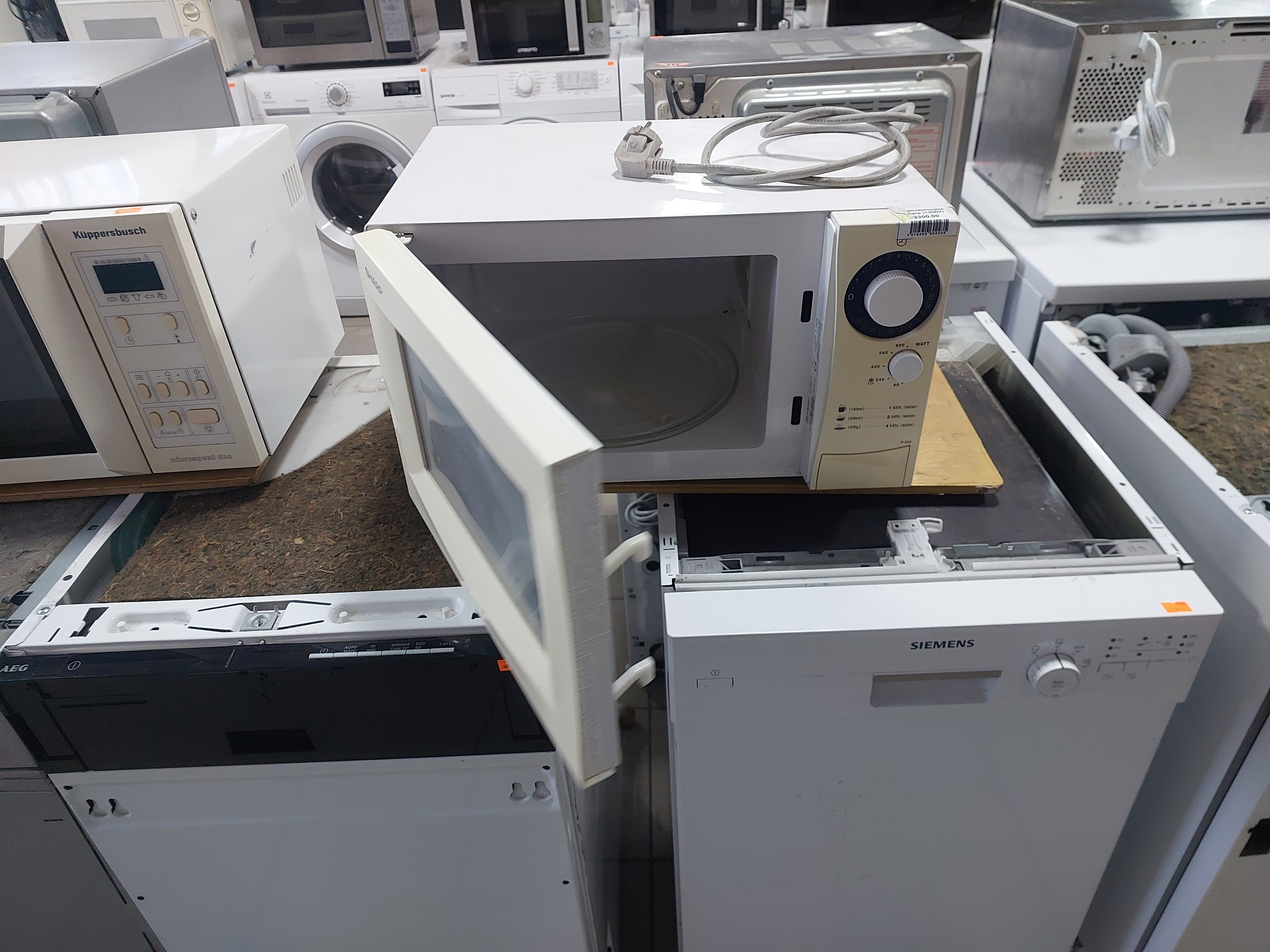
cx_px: 635
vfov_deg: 58.9
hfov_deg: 73.9
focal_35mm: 23
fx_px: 844
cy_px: 476
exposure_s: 1/50
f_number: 1.8
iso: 250
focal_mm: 5.06
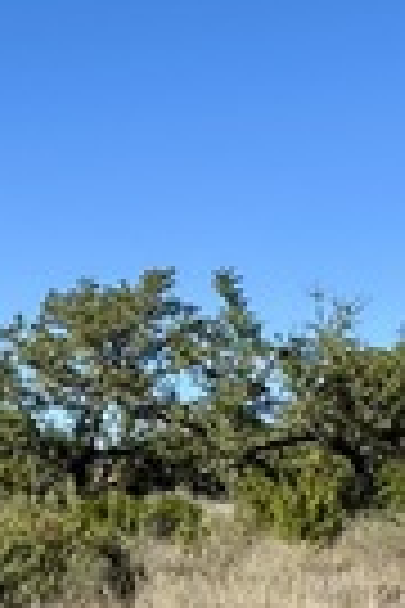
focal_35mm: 69
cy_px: 482
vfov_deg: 28.6
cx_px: -14
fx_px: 1164
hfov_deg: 19.1
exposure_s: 1/1256
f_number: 2.2
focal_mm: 2.22
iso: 50
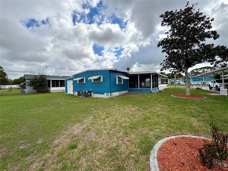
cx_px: 114
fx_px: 92
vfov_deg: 85.7
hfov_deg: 102.1
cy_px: 86
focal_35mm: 14
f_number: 2.2
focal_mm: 2.22
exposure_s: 1/2342
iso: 50
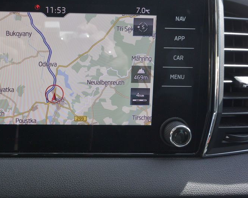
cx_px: 69
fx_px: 286
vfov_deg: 38.1
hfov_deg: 45.6
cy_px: 84
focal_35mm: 39
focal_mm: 10
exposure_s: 1/250
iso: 160
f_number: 4
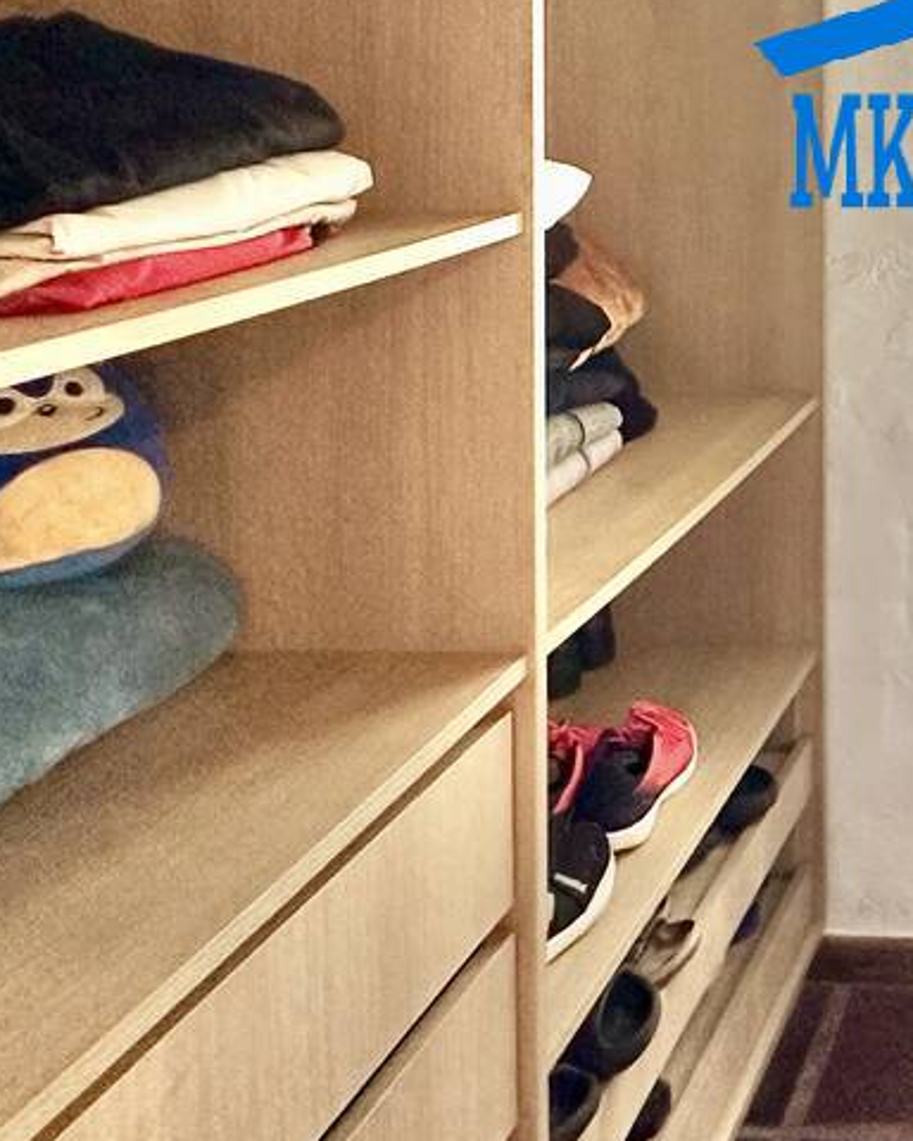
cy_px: 52
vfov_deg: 40.3
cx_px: 1165
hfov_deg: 29.8
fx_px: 1385
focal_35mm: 41
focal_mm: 2.22
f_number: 2.2
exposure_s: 1/120
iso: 250
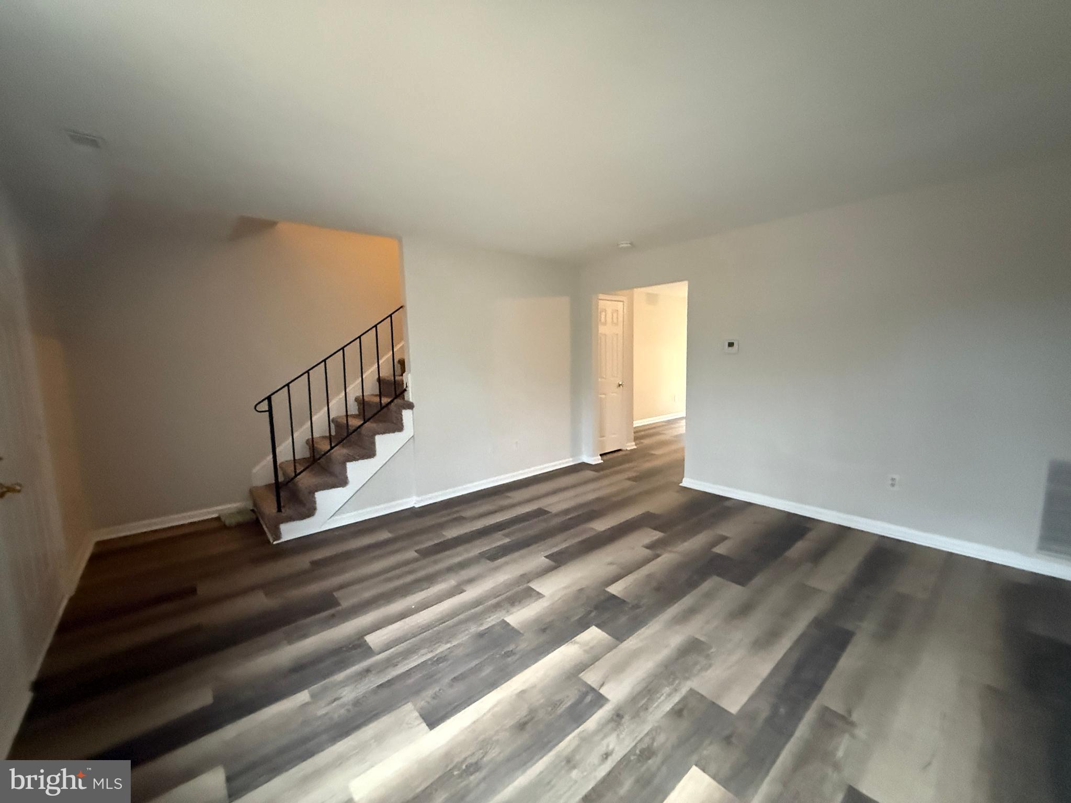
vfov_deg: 85.7
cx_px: 536
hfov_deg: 102.1
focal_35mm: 14
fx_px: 433
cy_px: 402
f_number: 2.2
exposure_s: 1/60
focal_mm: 2.22
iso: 1250
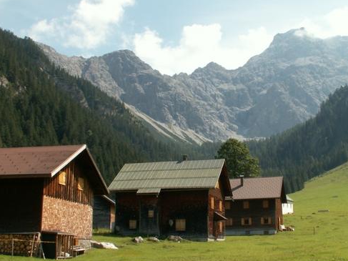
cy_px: 131
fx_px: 462
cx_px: 227
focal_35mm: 46
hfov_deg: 40.8
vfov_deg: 31.5
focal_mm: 5.86
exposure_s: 1/160
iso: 50
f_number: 6.3
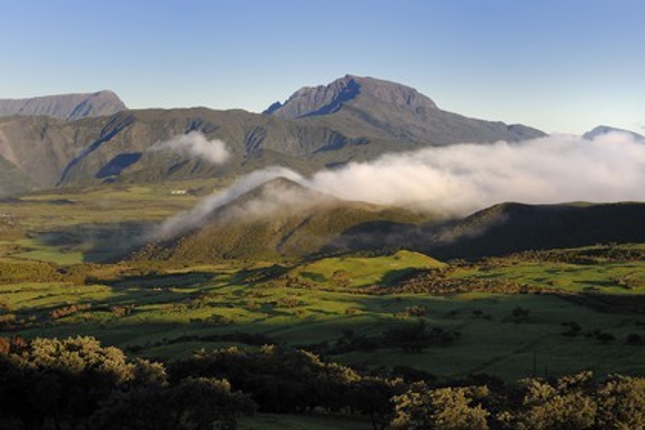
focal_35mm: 58
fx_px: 1039
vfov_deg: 23.4
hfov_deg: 34.5
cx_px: 322
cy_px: 215
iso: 200
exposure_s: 1/160
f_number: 11
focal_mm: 58
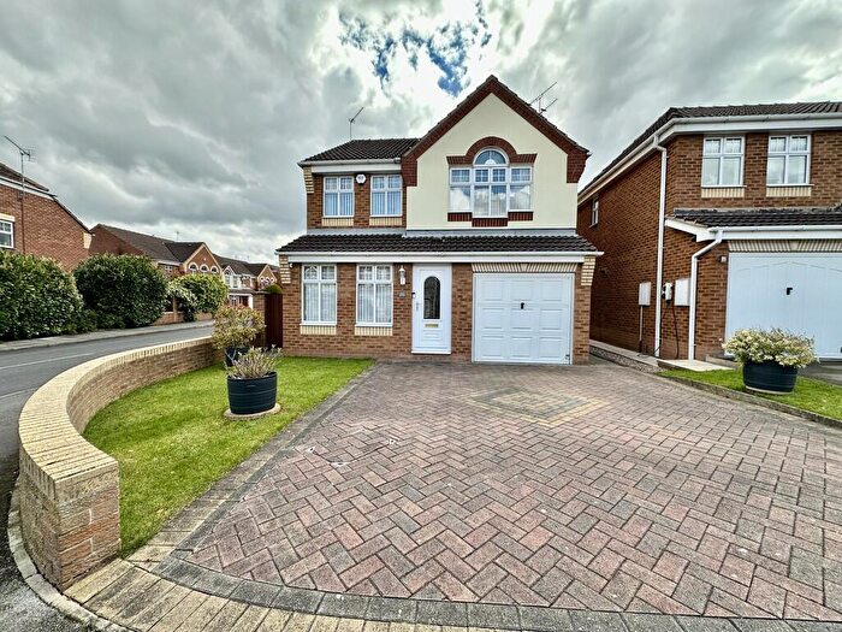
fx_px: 341
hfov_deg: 102.1
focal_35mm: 14
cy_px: 316
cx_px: 421
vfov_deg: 85.7
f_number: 2.2
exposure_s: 1/749
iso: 40
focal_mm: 2.22
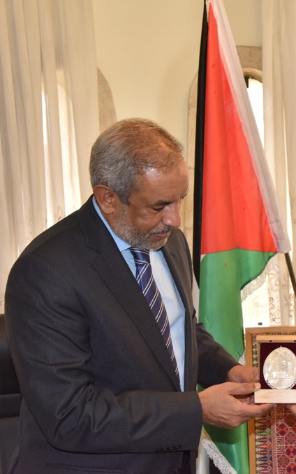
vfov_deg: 26.8
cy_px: 238
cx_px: 274
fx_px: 993
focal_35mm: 77
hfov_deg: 16.7
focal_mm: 50
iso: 2500
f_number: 8
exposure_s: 1/250
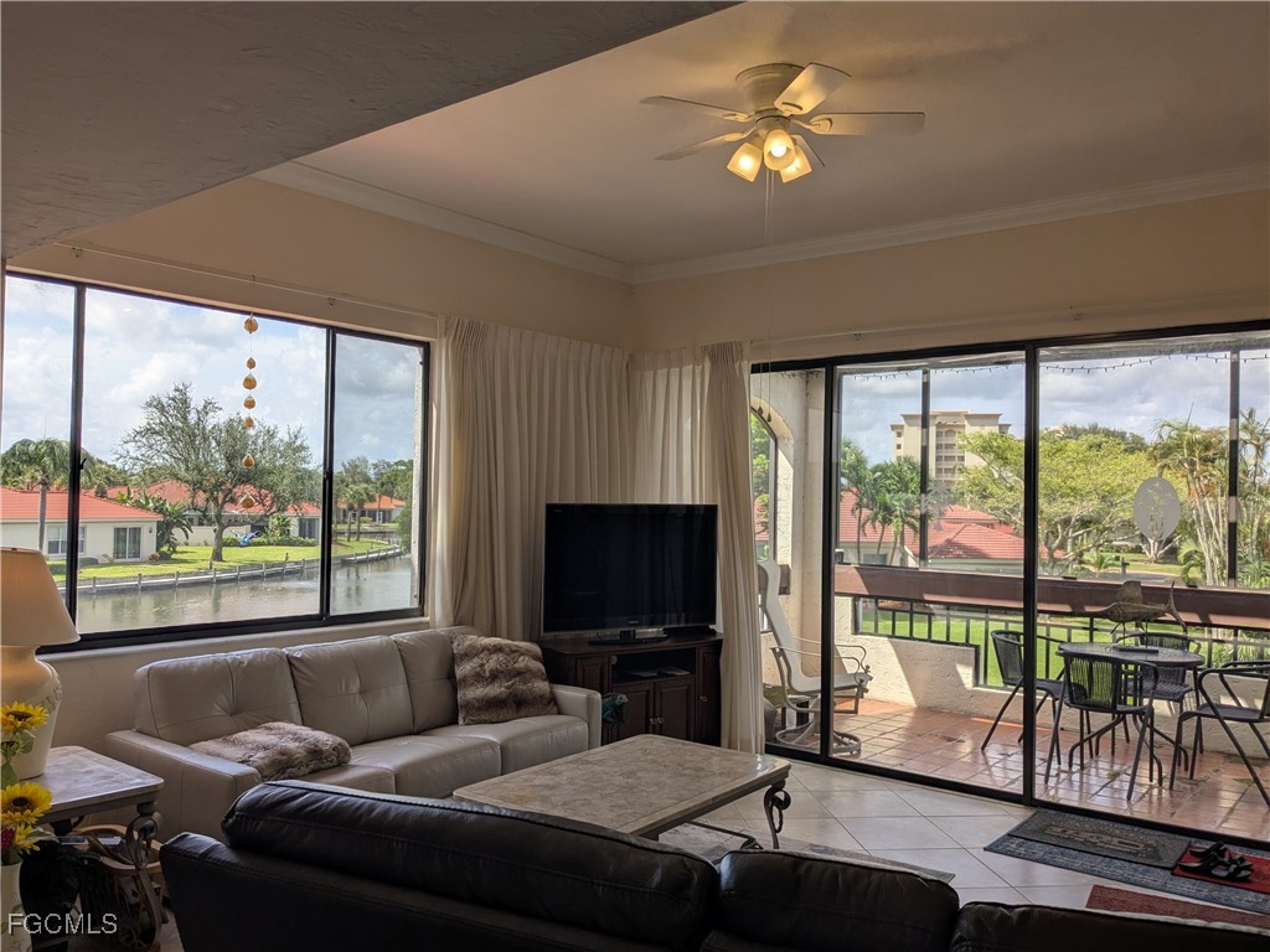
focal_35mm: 27
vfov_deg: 51.4
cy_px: 476
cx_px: 635
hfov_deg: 65.3
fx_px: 991
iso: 36
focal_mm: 4.38
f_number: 1.73
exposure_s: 1/806
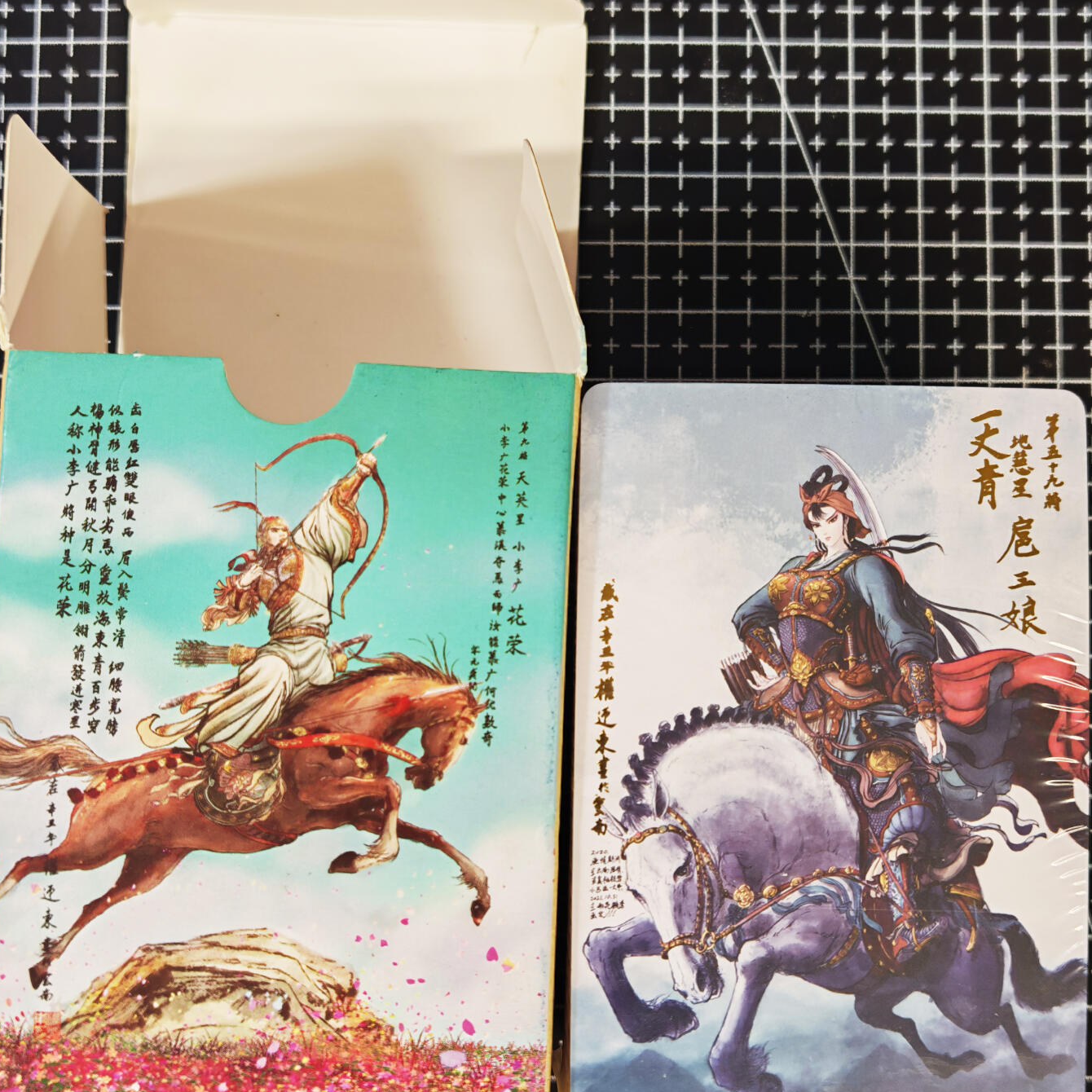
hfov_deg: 30.0
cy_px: 576
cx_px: 543
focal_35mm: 57
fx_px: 2034
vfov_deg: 30.0
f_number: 1.9
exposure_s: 1/50
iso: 200
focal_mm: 6.67
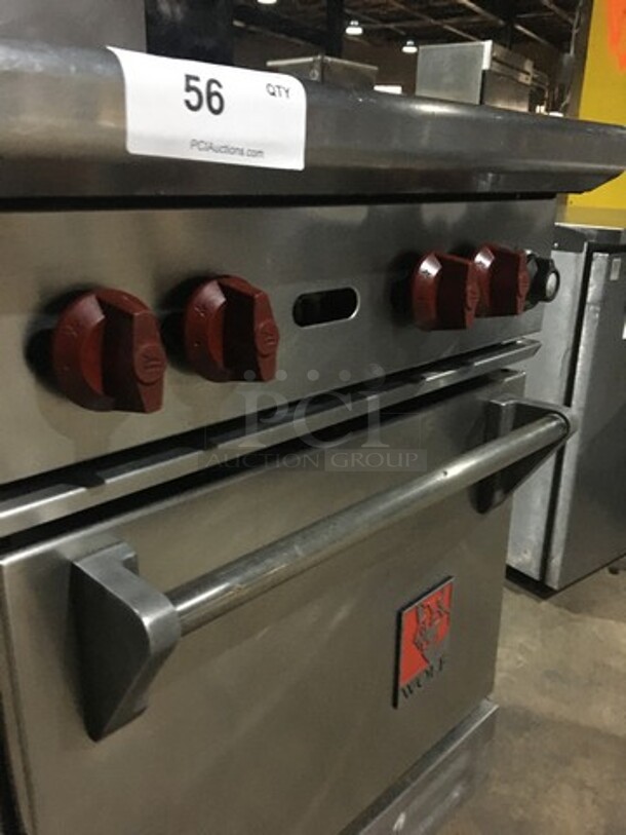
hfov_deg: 48.2
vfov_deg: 61.7
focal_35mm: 29
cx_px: 313
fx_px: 699
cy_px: 418
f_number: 2.2
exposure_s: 1/15
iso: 250
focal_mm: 4.15
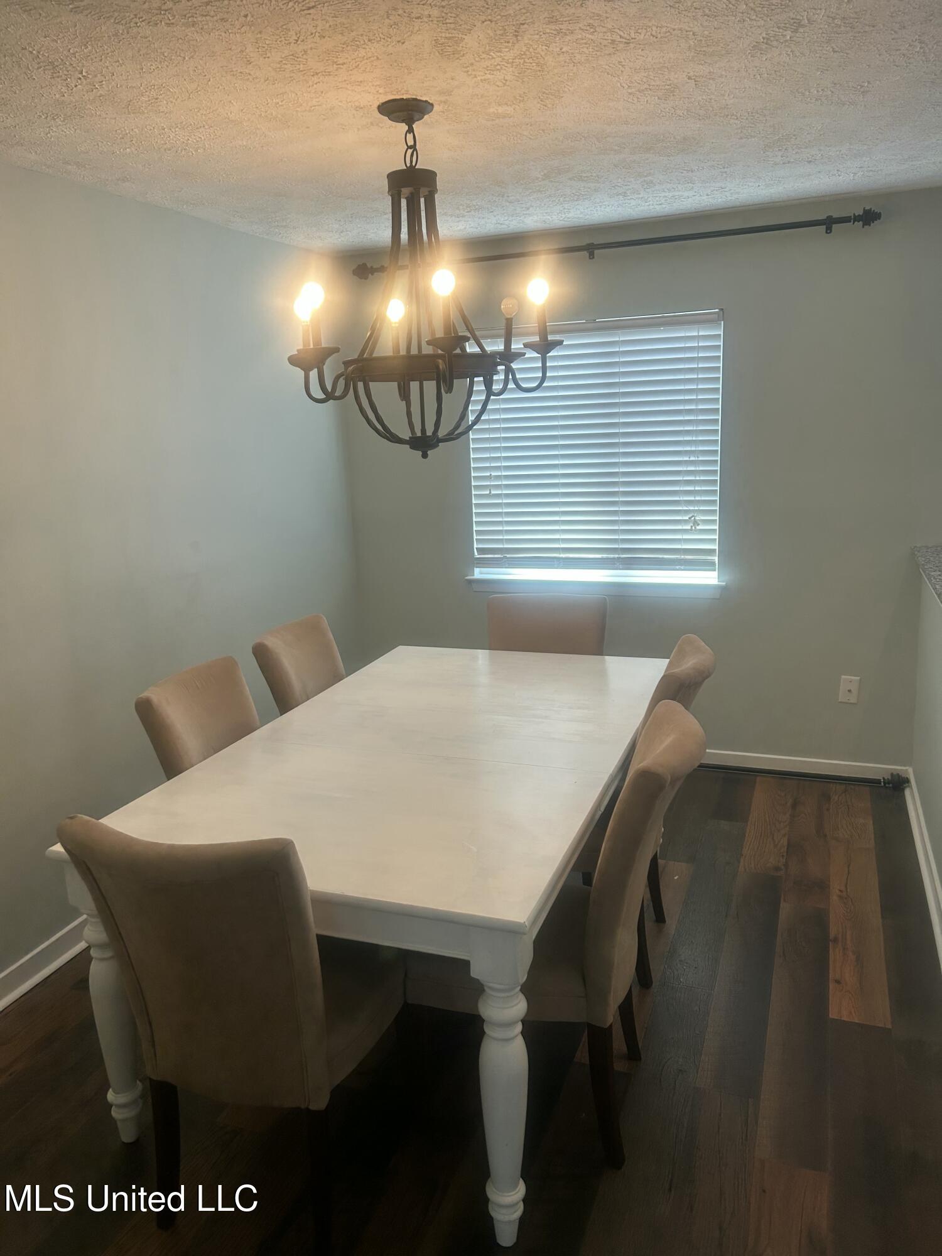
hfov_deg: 53.1
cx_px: 471
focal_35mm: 26
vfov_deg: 67.3
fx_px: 943
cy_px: 628
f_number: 1.5
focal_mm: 5.7
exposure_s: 1/120
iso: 80
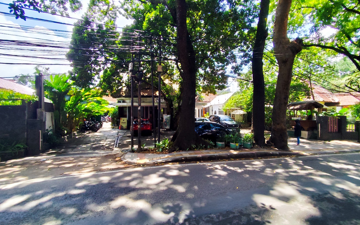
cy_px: 110
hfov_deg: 94.4
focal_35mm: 17
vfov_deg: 68.0
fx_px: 167
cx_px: 180
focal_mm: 1.65
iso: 50
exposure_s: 1/411
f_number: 2.2
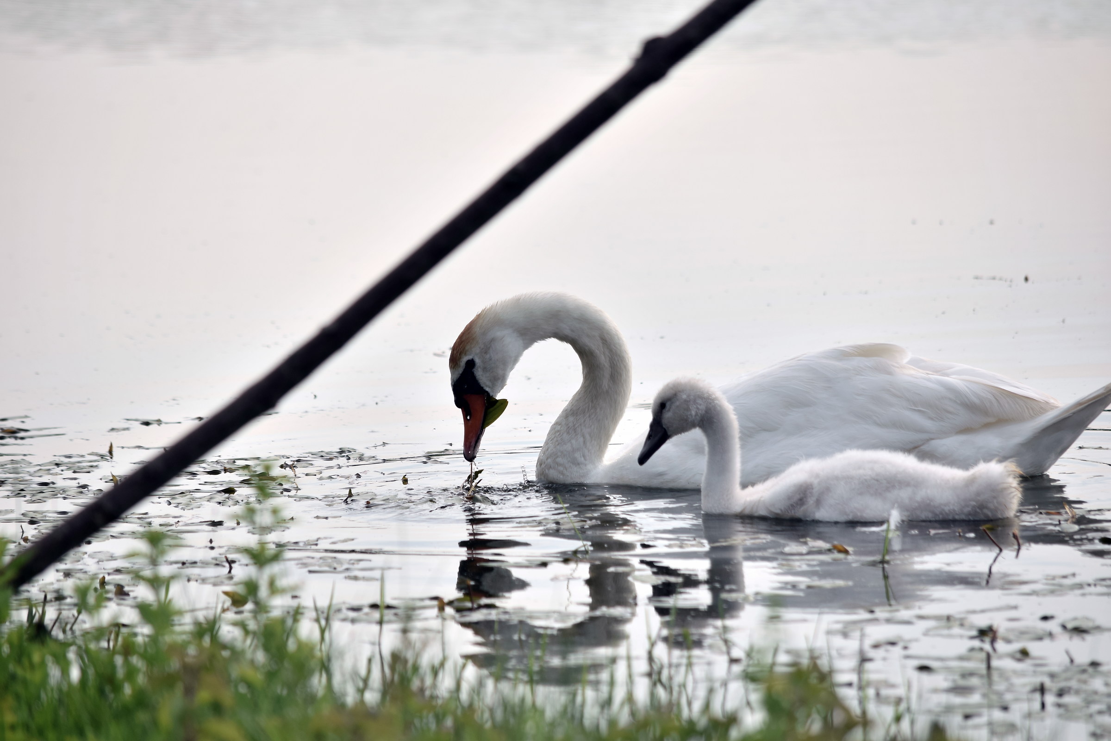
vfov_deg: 4.7
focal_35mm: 292
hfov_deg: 7.0
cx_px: 556
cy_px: 370
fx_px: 9026
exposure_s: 1/800
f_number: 5.6
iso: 100
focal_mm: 195
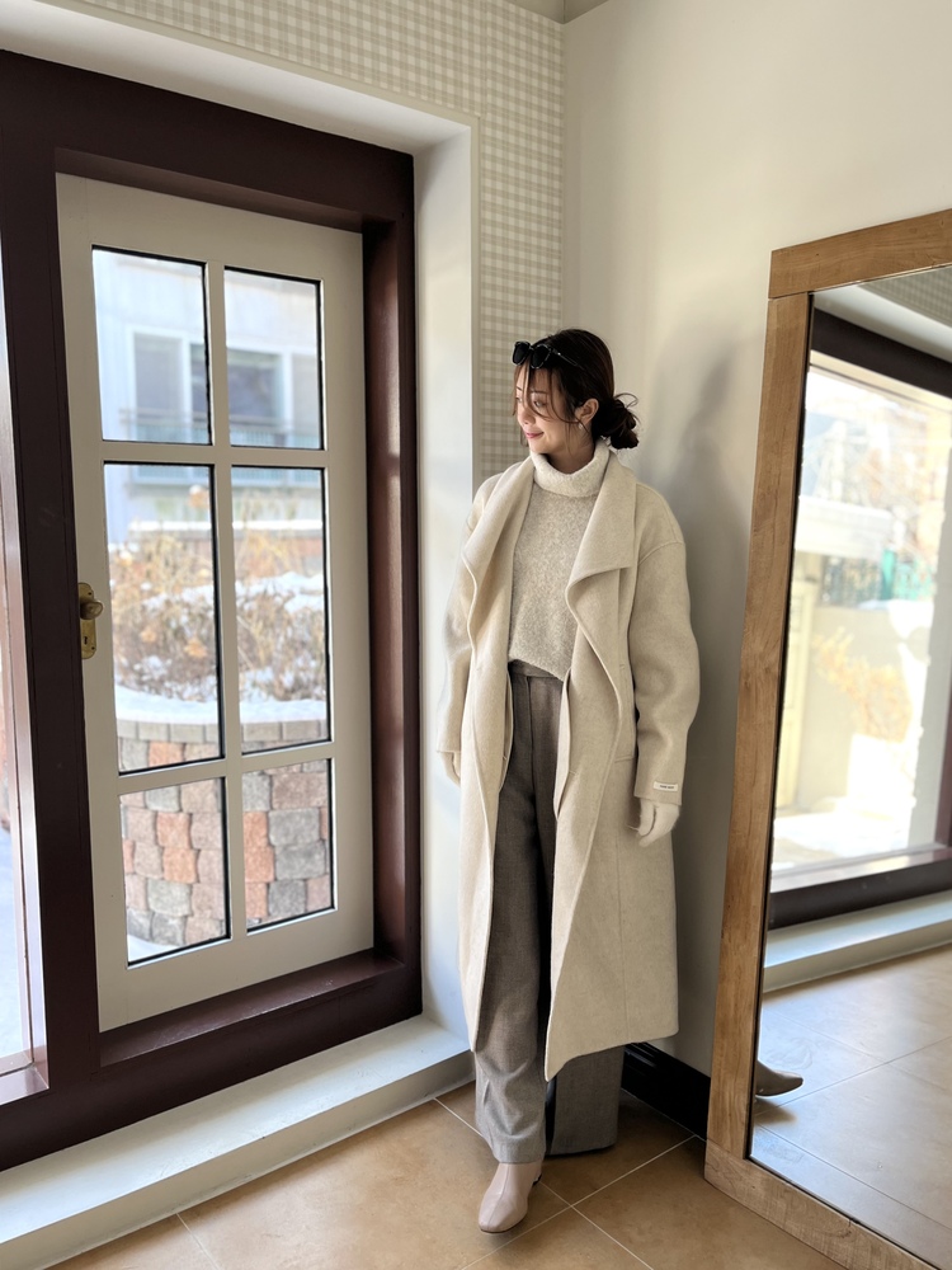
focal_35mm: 26
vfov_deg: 67.3
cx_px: 476
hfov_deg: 53.1
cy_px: 635
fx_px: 953
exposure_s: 1/121
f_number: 1.6
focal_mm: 5.1
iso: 80
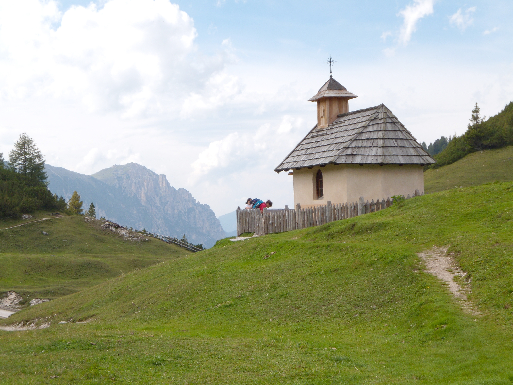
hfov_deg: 28.6
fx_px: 1008
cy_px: 192
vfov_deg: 21.6
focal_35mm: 68
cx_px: 256
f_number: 6.4
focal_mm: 14.56
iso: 100
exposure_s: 1/320
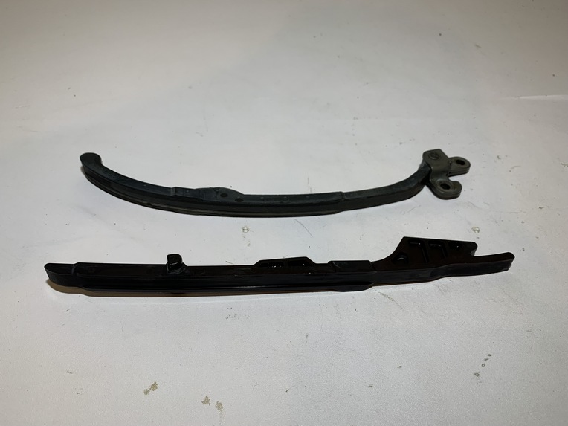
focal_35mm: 26
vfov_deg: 53.1
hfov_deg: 67.3
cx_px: 284
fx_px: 427
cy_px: 213
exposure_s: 1/121
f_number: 1.8
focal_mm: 4.25
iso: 40
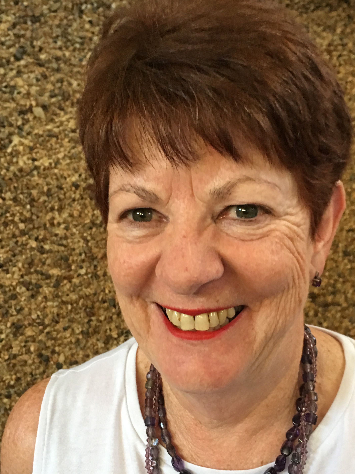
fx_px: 561
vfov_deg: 45.5
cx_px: 194
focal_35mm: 41
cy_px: 283
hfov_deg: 35.1
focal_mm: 4.15
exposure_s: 1/10
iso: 80
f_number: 2.2
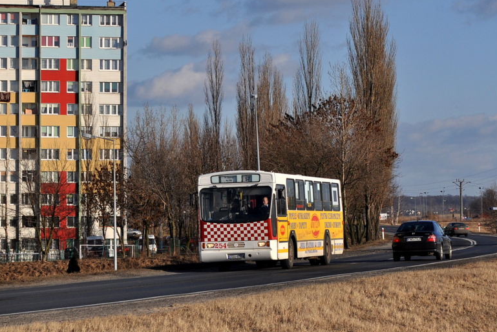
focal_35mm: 97
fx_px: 1334
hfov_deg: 21.1
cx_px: 279
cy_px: 145
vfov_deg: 14.2
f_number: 13
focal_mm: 55
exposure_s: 1/640
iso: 200
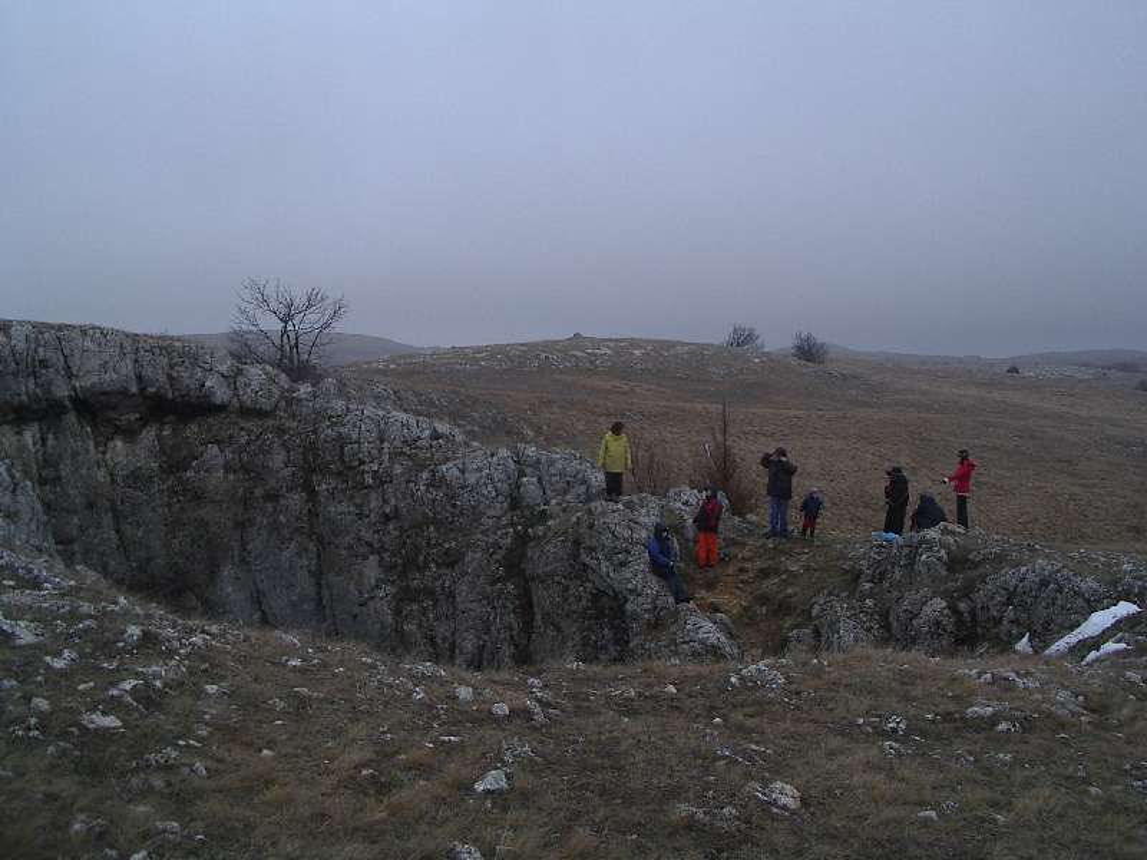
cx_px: 574
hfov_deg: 49.0
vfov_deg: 37.7
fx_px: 1259
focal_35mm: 38
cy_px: 430
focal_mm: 5.8
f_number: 4.8
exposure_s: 1/80
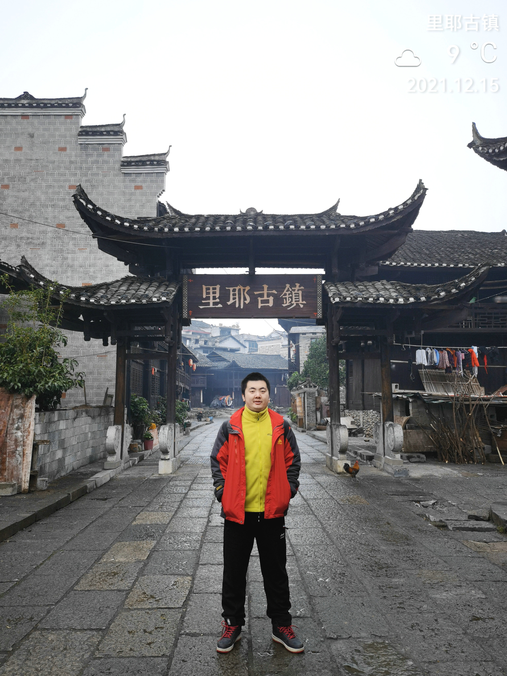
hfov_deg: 51.4
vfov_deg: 65.3
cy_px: 338
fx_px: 527
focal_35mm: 27
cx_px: 254
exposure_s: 1/160
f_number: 1.9
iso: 50
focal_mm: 6.67
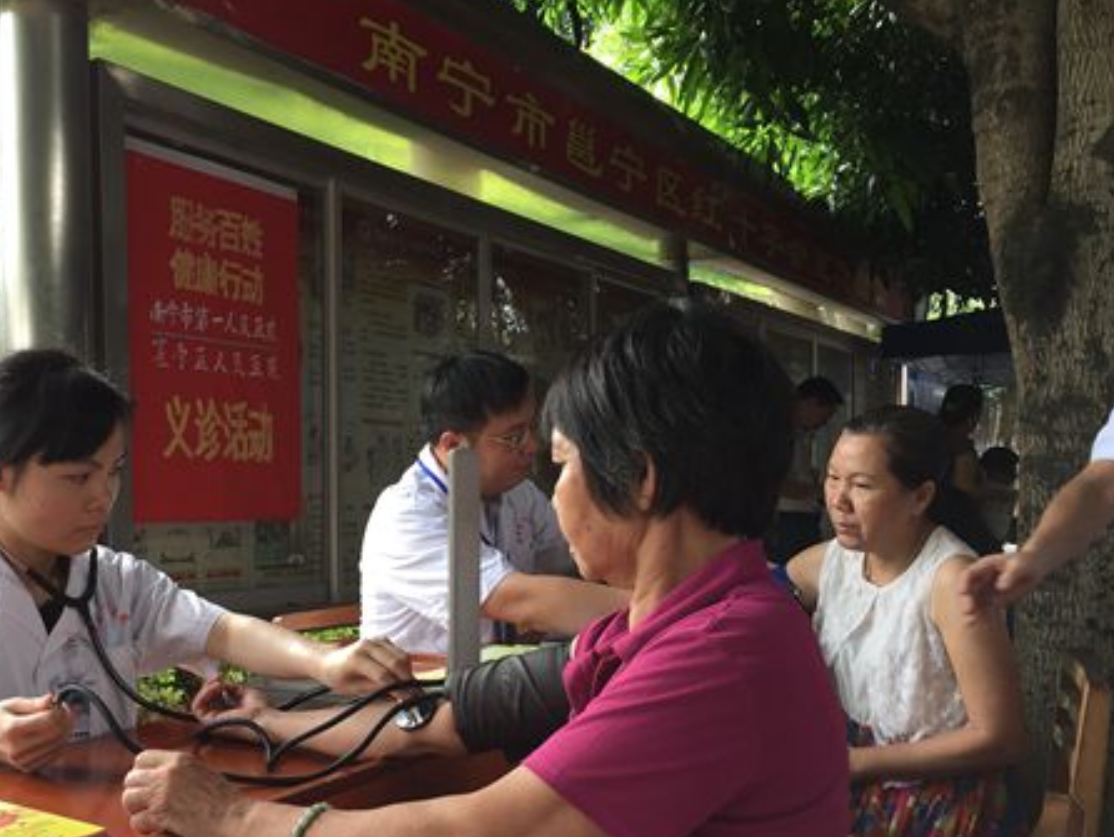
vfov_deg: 36.7
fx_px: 1256
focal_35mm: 39
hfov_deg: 47.3
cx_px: 397
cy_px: 495
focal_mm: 4.15
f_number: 2.2
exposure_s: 1/100
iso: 32
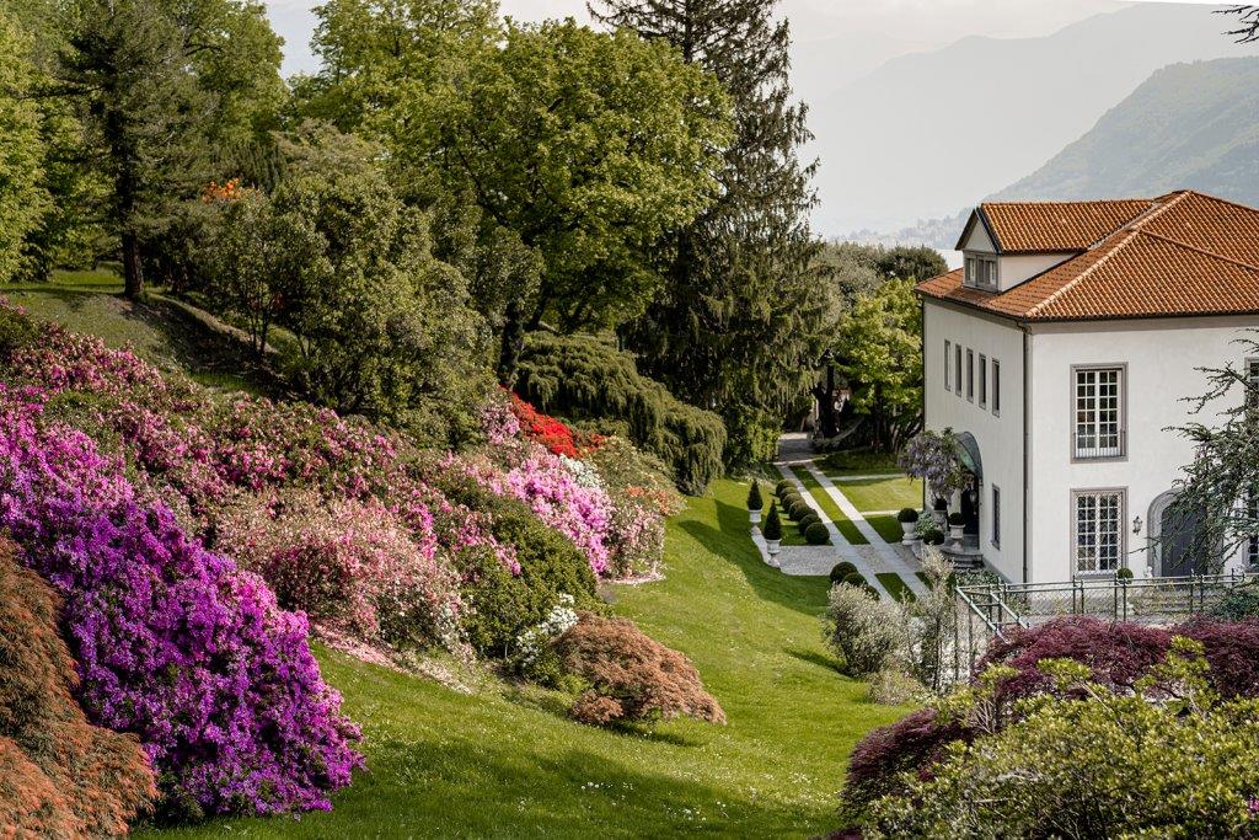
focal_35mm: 50
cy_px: 420
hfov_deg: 39.6
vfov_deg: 27.0
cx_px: 630
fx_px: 1749
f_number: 2.2
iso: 125
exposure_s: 1/1600
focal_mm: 50
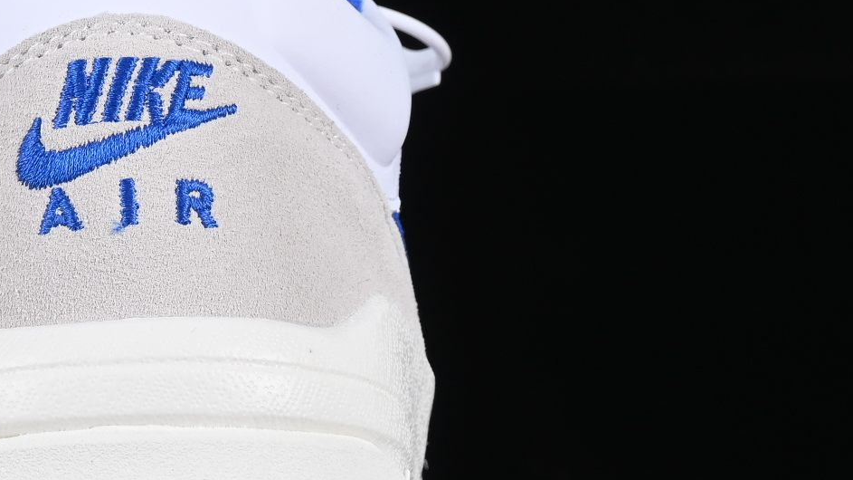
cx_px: -144
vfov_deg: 5.2
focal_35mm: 232
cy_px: 82
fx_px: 5246
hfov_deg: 9.2
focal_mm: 50
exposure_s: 1/80
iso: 160
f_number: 8
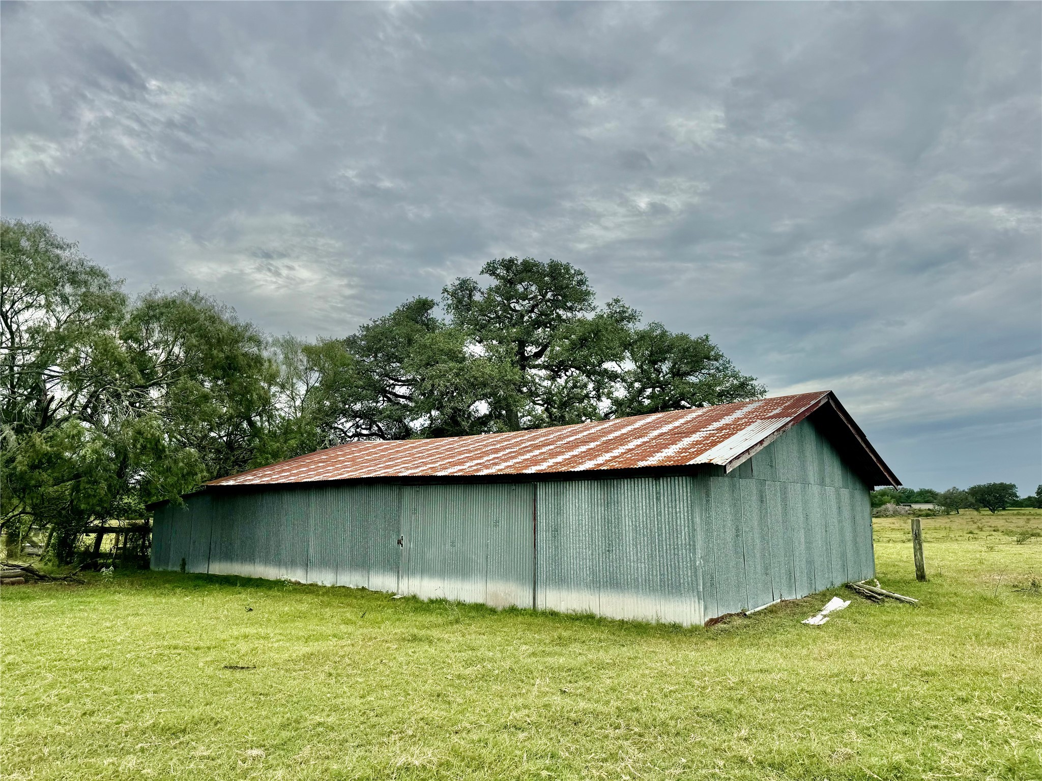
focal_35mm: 24
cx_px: 521
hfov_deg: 71.6
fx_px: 722
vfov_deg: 56.8
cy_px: 390
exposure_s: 1/9009
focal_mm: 6.76
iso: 80
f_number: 1.78
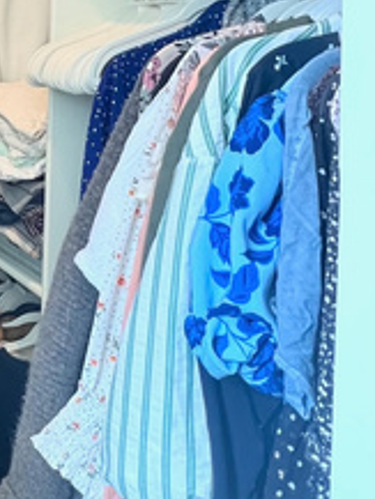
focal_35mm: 46
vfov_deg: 38.2
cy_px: 41
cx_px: -267
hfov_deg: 22.1
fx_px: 664
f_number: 1.8
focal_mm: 1.57
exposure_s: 1/60
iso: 200
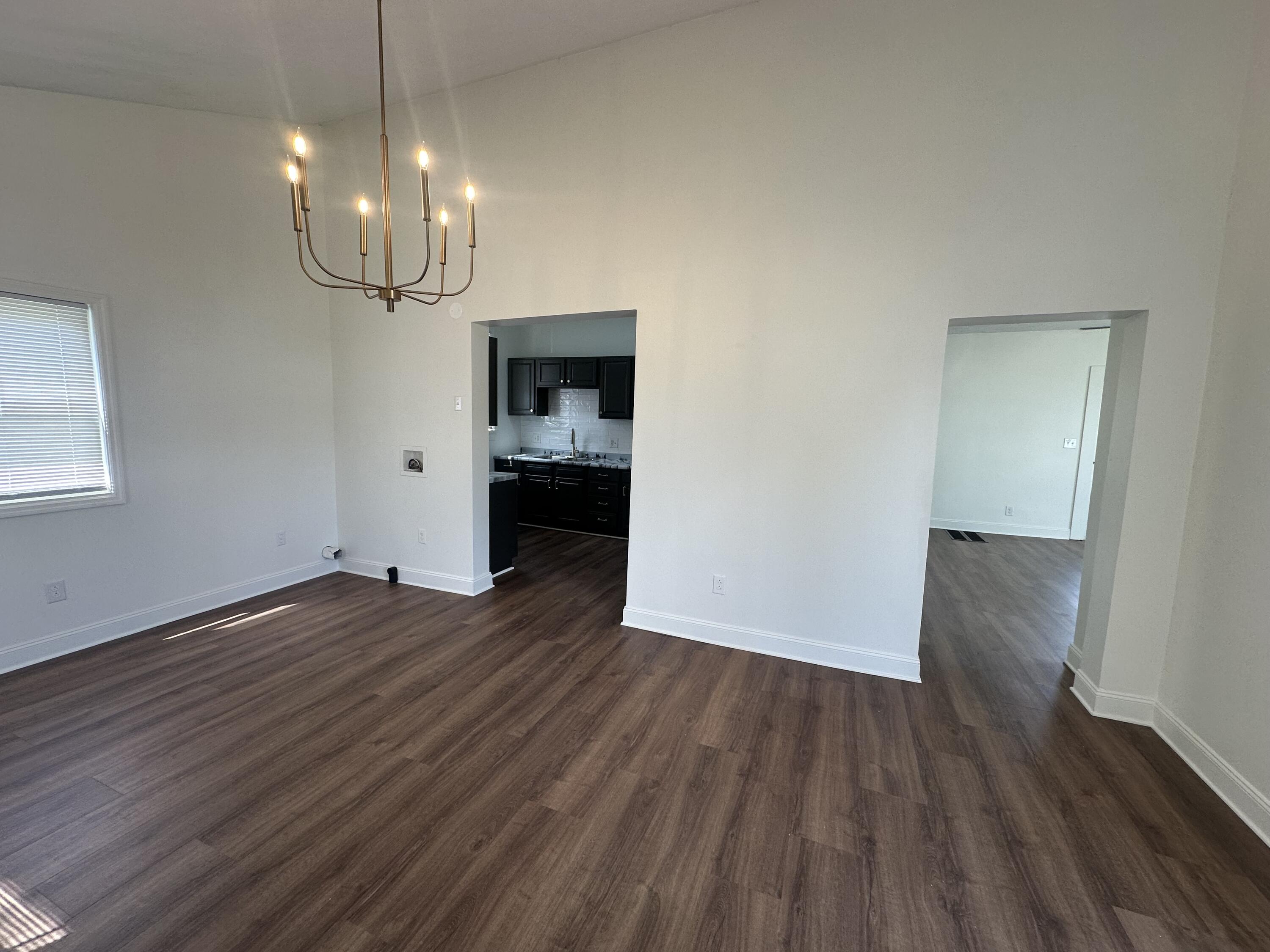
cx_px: 635
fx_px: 514
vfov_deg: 85.7
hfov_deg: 102.1
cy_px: 476
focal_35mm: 14
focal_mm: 2.22
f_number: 2.2
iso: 80
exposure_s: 1/120
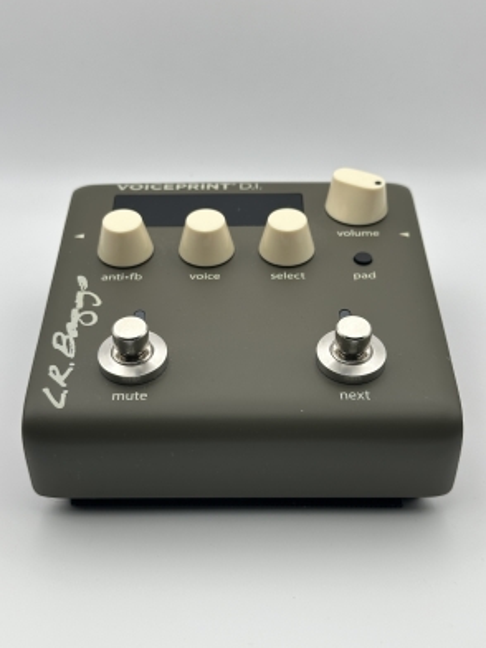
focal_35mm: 49
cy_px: 322
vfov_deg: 38.9
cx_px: 241
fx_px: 917
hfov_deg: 29.7
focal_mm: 6.86
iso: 64
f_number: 1.78
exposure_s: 1/277
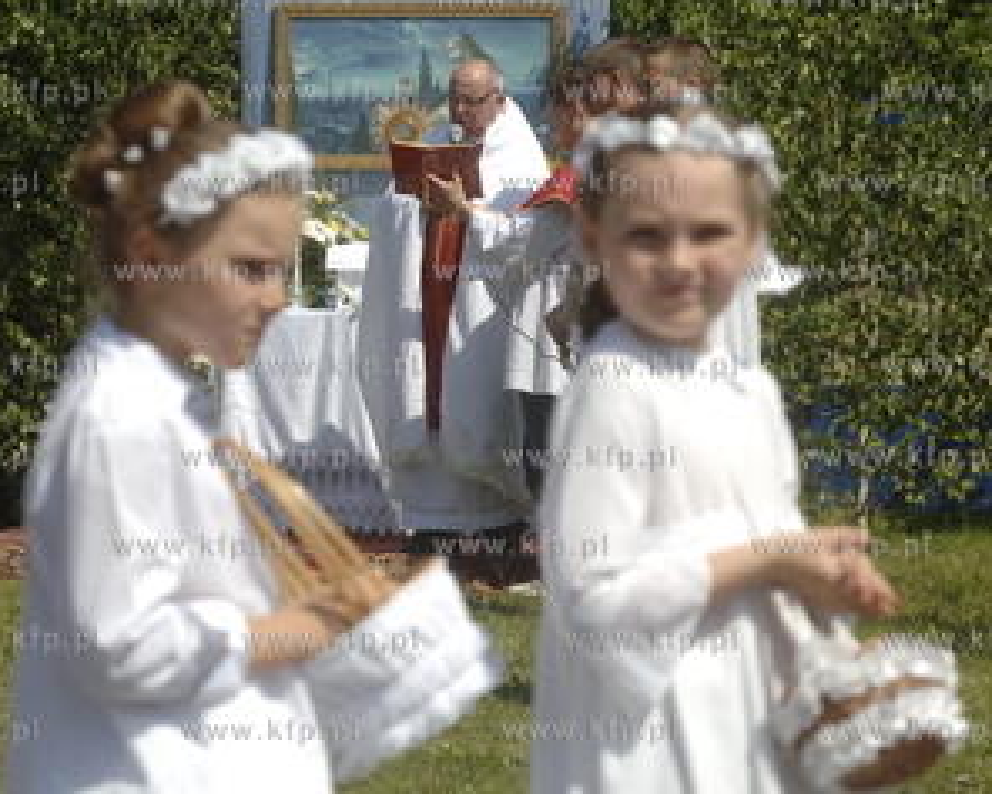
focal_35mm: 228
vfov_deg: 6.8
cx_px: 449
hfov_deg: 8.5
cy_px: 409
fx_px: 6696
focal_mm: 120
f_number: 9
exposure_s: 1/1000
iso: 400
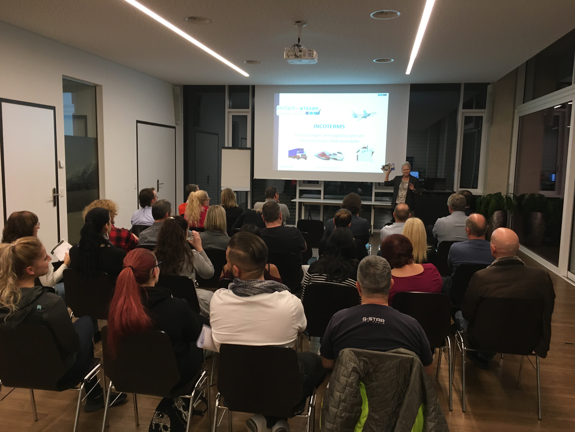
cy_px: 216
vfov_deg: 48.2
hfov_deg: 61.7
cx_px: 288
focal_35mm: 29
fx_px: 482
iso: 125
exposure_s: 1/33
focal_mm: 4.15
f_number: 2.2
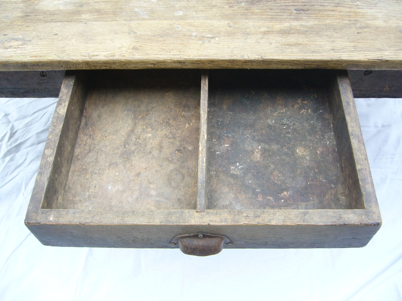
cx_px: 201
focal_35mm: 35
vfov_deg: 40.7
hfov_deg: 52.6
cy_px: 150
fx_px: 406
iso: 80
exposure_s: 1/60
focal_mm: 5.8
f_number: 2.8
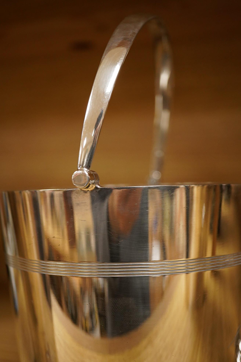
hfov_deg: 29.9
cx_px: 120
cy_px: 181
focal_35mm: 45
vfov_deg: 43.6
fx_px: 452
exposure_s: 1/250
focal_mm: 30
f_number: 5.6
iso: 2500
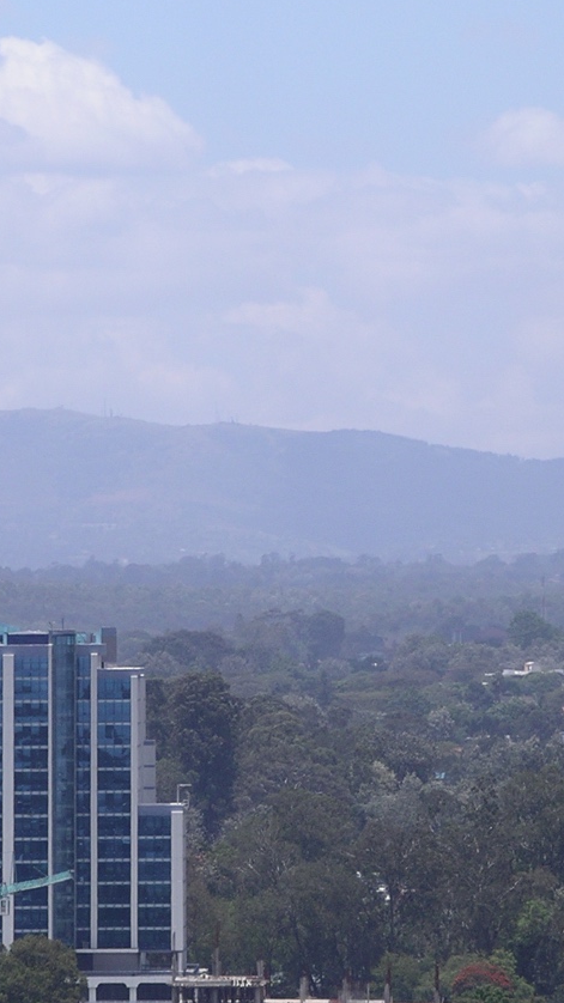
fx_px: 10348
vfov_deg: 5.6
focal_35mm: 389
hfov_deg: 3.1
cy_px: 497
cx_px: 317
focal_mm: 39
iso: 64
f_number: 5
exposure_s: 1/500
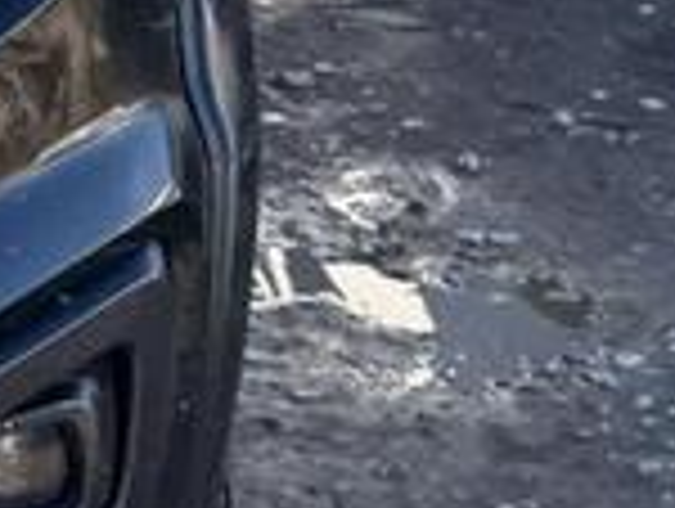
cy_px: -112
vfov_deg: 9.5
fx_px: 3027
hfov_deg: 11.1
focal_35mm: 155
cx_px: -837
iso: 64
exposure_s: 1/840
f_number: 1.6
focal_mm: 5.96
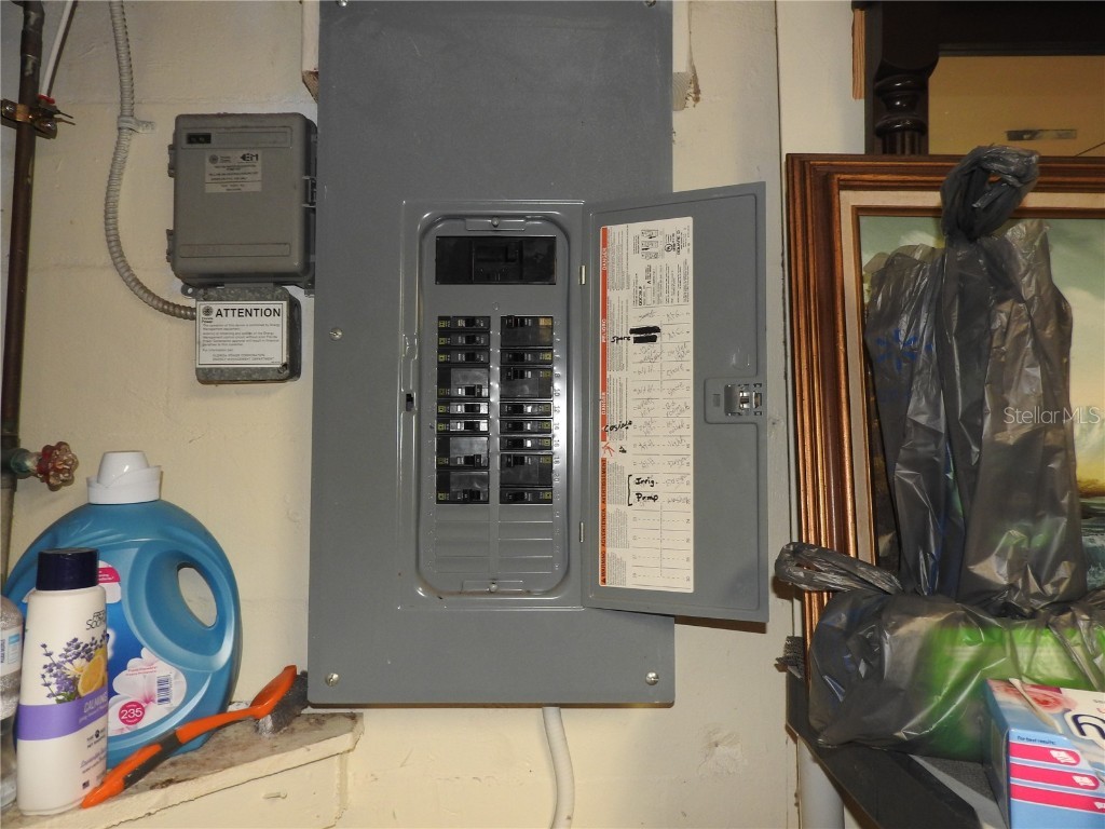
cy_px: 414
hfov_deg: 71.6
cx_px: 552
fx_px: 766
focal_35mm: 24
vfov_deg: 56.8
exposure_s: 1/30
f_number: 3.3
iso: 200
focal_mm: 4.3
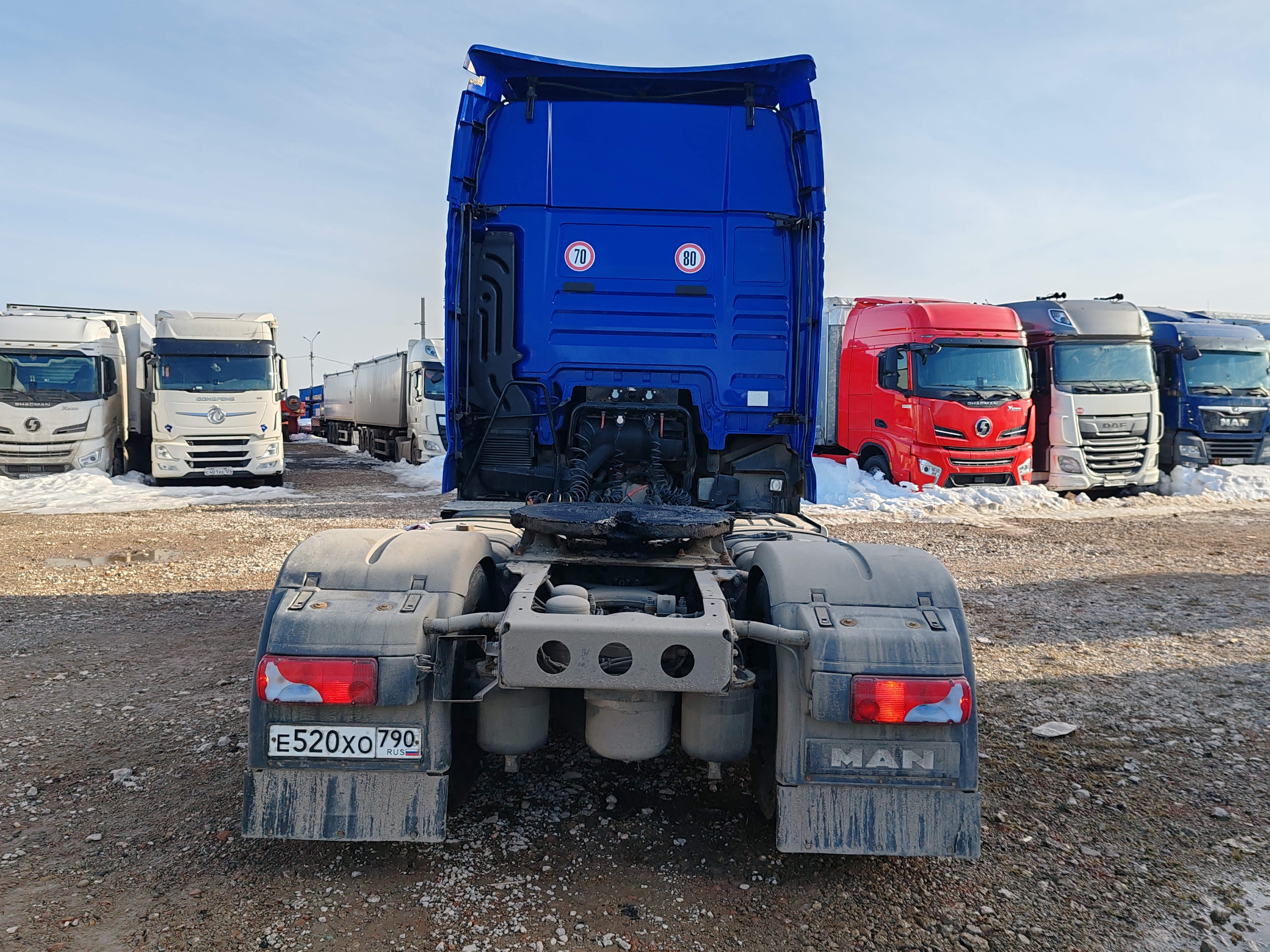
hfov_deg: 65.3
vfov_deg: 51.4
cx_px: 635
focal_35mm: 27
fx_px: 991
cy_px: 476
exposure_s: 1/540
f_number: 1.9
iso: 50
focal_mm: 6.12
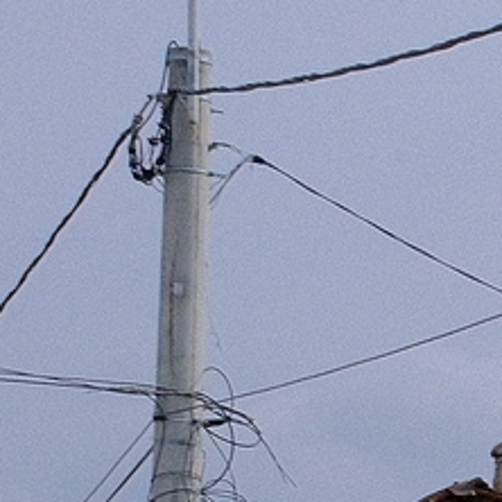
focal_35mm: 260
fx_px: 4266
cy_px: 973
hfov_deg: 6.2
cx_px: 1530
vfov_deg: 6.5
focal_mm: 22.3
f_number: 6.4
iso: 640
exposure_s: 1/2200
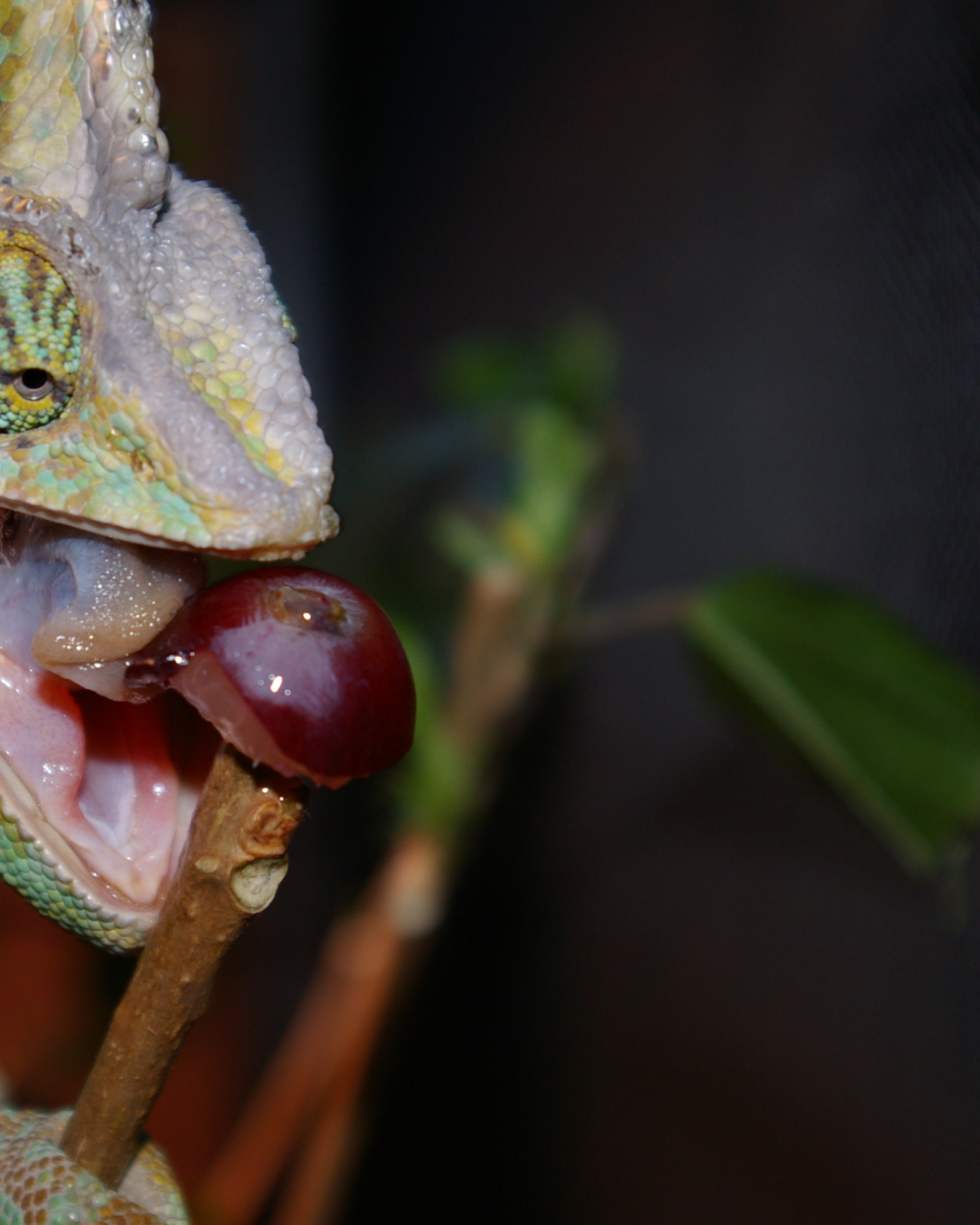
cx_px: 298
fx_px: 2937
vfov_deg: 23.6
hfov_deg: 18.9
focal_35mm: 81
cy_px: 614
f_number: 4.5
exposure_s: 1/60
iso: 200
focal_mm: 38
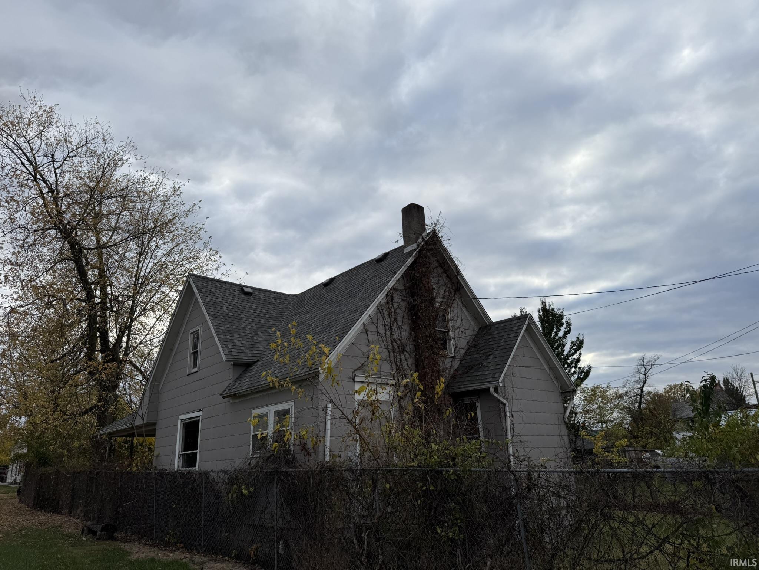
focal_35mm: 24
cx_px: 380
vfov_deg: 56.8
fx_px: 526
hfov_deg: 71.6
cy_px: 285
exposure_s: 1/1522
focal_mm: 6.76
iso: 80
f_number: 1.78
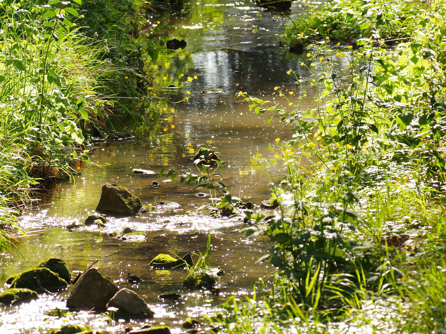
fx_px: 4483
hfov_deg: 5.7
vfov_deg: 4.3
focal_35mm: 348
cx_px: 238
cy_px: 167
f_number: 8
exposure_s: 1/100
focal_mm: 210
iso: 400
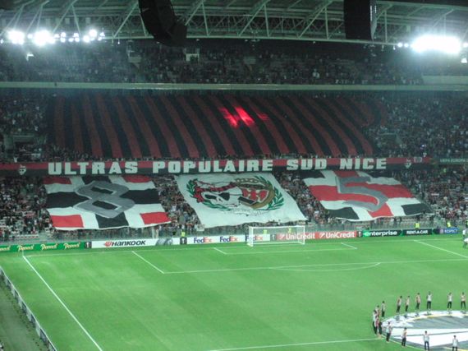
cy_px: 176
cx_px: 234
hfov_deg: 23.6
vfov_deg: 17.8
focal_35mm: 83
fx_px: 1122
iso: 800
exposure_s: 1/160
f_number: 4.1
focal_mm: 14.35
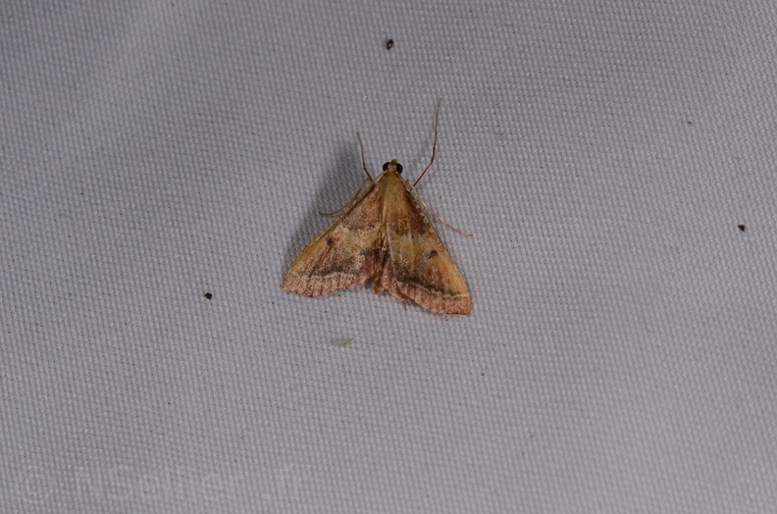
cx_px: 388
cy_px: 257
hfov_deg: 16.1
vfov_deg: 10.7
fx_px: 2745
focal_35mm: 128
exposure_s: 1/60
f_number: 25
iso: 100
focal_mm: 85
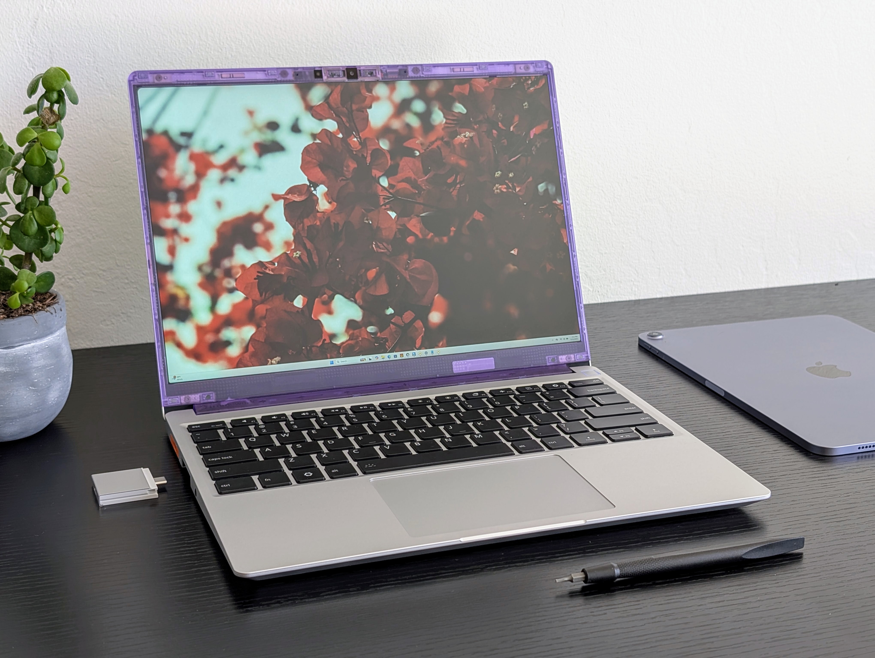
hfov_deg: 38.9
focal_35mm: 49
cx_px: 438
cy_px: 329
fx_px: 1240
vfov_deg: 29.7
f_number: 1.68
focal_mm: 6.9
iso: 21
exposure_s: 1/48.5
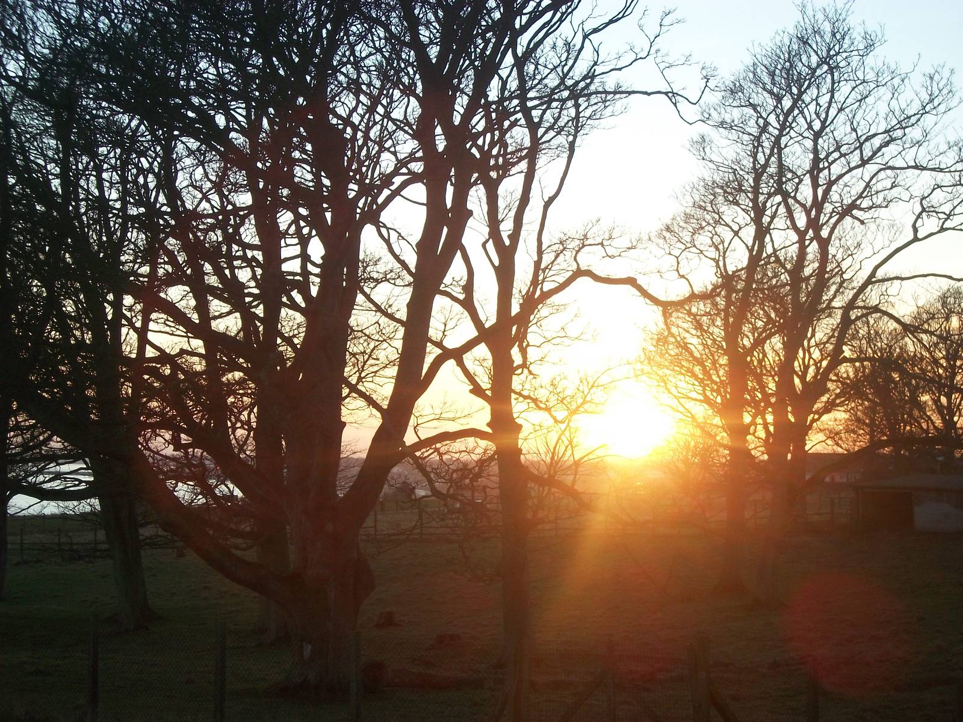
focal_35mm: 77
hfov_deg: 25.3
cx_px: 482
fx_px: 2142
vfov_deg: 19.1
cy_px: 361
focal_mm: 13.7
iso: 80
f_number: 4.6
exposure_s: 1/80
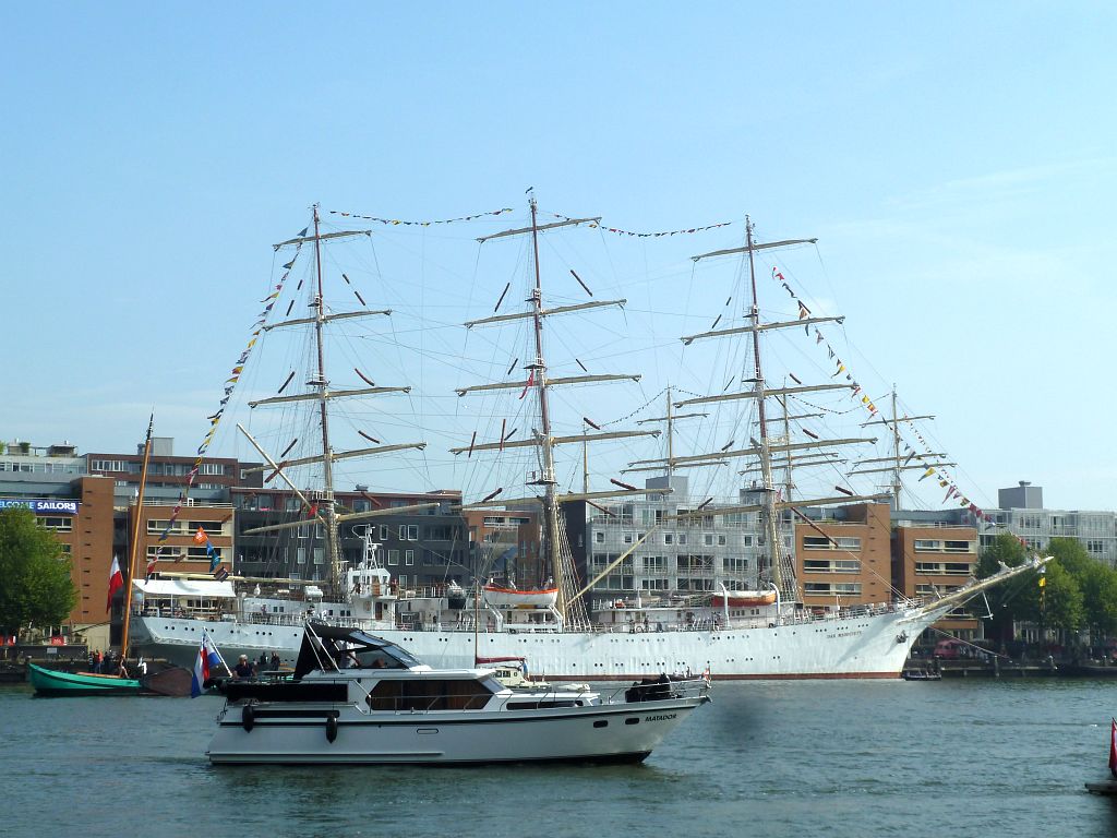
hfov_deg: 30.7
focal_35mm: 63
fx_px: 2033
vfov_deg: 23.3
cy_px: 419
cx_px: 558
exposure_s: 1/500
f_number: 5.6
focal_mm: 10.3
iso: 80
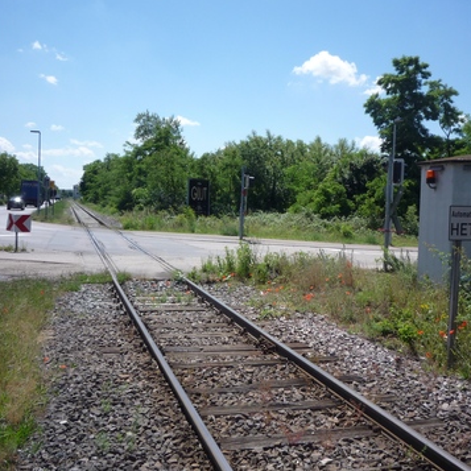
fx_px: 585
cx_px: 268
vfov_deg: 43.9
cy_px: 236
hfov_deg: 43.8
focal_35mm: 38
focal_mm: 5.2
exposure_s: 1/400
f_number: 5.6
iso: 100
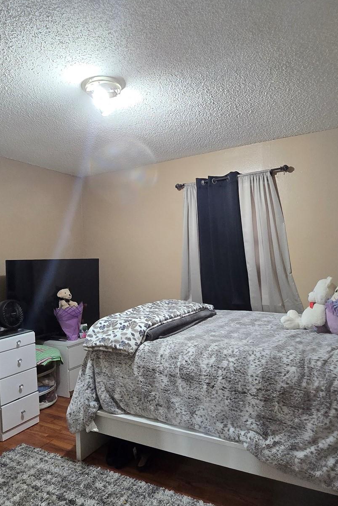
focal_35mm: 23
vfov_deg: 76.0
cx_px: 155
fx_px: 324
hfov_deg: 55.1
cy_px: 271
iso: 640
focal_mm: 2.2
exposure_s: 1/60
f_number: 2.2
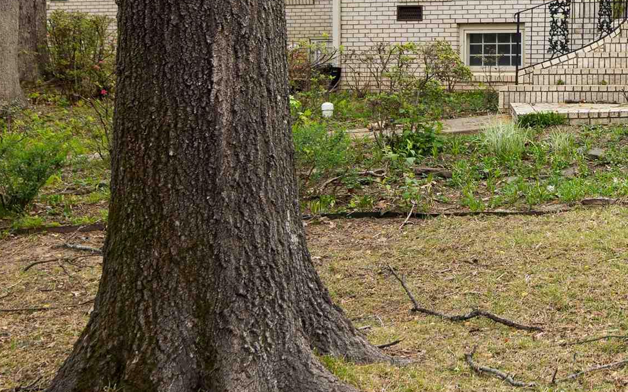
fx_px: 1130
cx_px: 761
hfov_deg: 27.3
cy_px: 10
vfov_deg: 19.2
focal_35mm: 66
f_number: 6.3
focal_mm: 24
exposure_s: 1/60
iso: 100
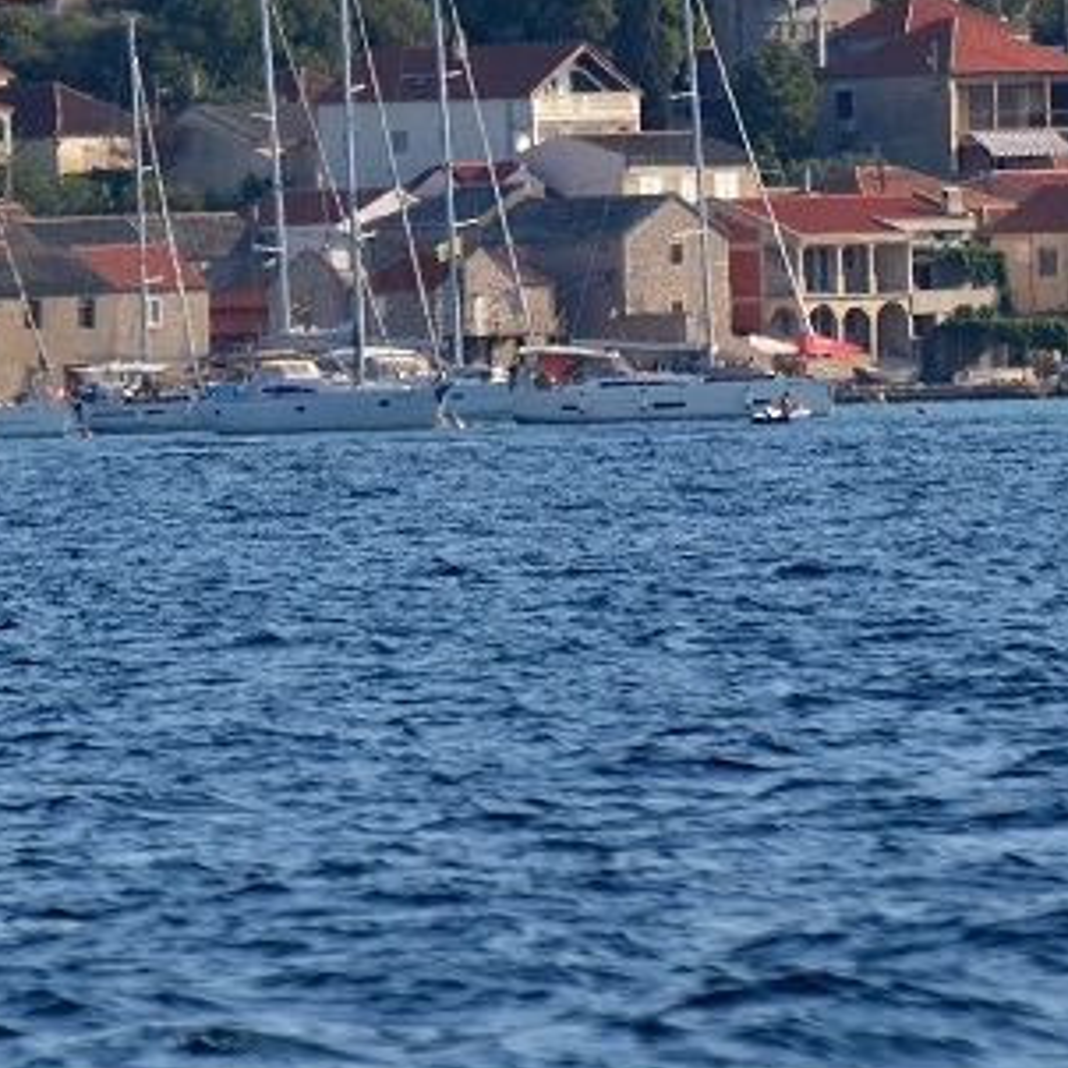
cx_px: 500
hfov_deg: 1.4
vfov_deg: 1.4
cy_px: -87
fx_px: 44016
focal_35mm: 1261
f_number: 6.3
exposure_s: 1/1250
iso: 400
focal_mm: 300
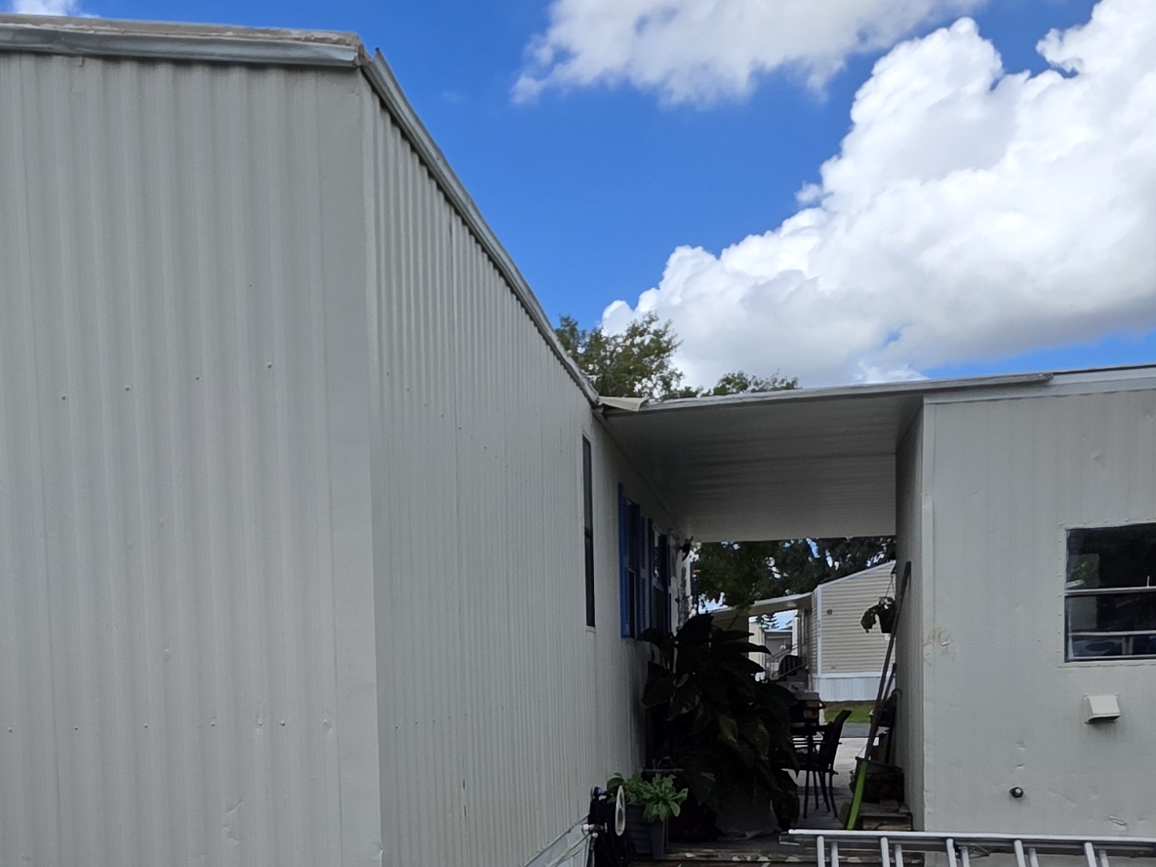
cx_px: 231
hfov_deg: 48.5
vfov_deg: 37.2
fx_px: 1202
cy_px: 773
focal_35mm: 36
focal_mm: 2.2
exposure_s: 1/2572
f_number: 1.9
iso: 40
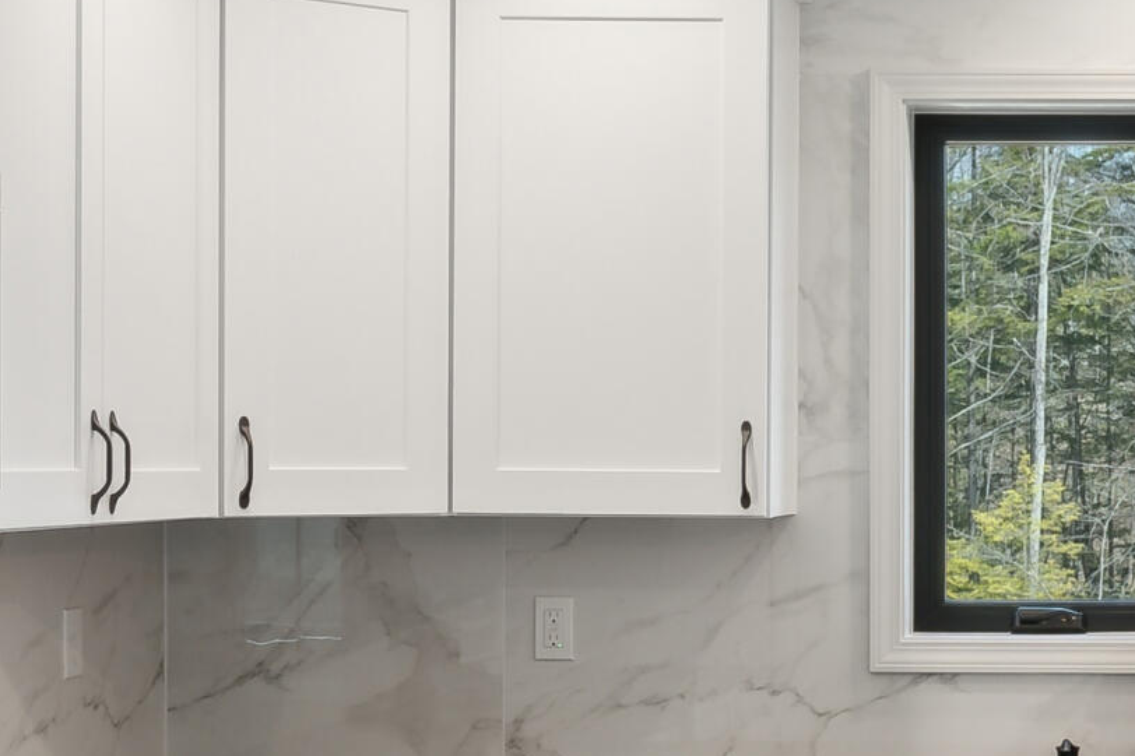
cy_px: 519
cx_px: 1190
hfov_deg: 22.8
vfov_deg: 16.0
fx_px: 2679
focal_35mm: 85
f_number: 7.1
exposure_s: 1/20
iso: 320
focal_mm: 23
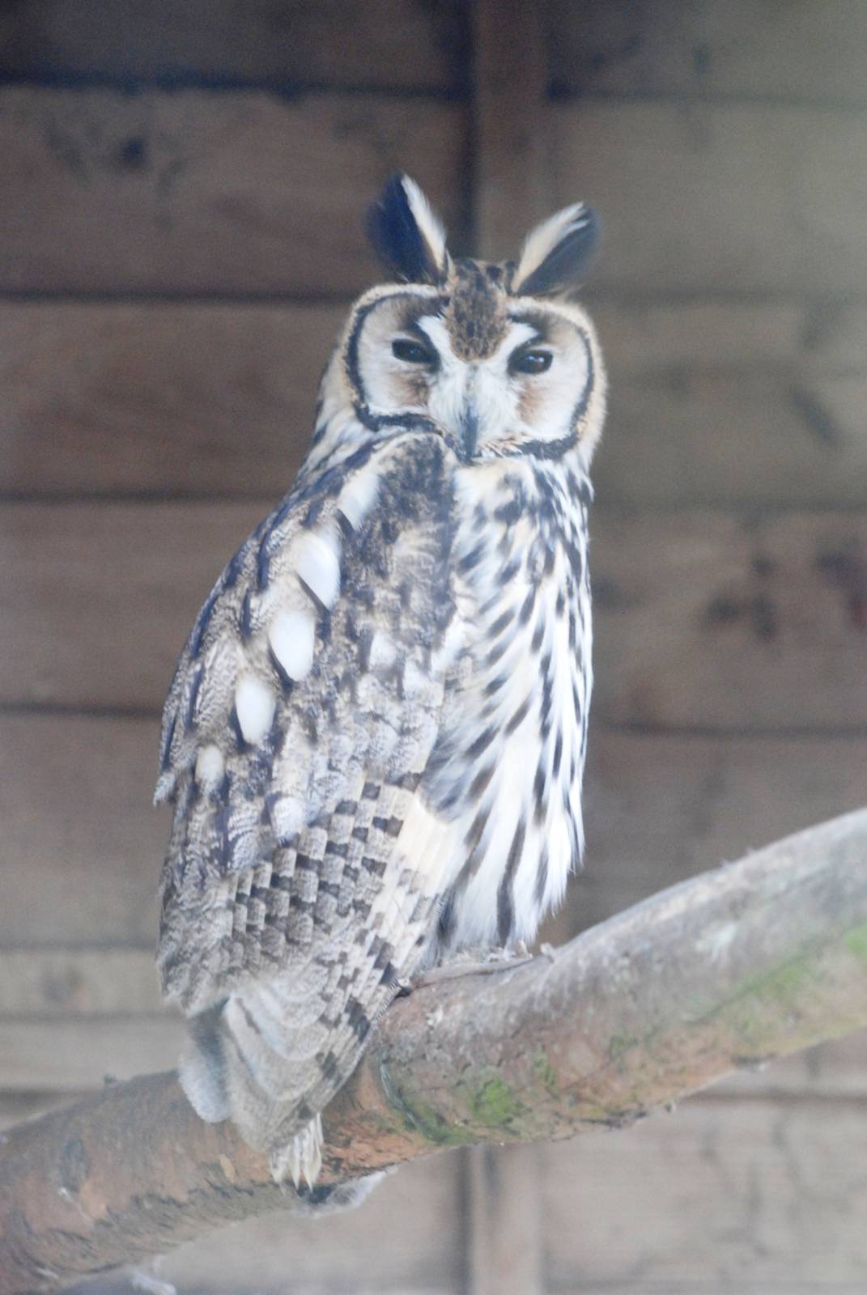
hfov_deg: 6.1
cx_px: 434
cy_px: 648
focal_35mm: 225
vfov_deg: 9.1
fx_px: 8105
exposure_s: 1/160
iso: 1600
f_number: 7.1
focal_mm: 150
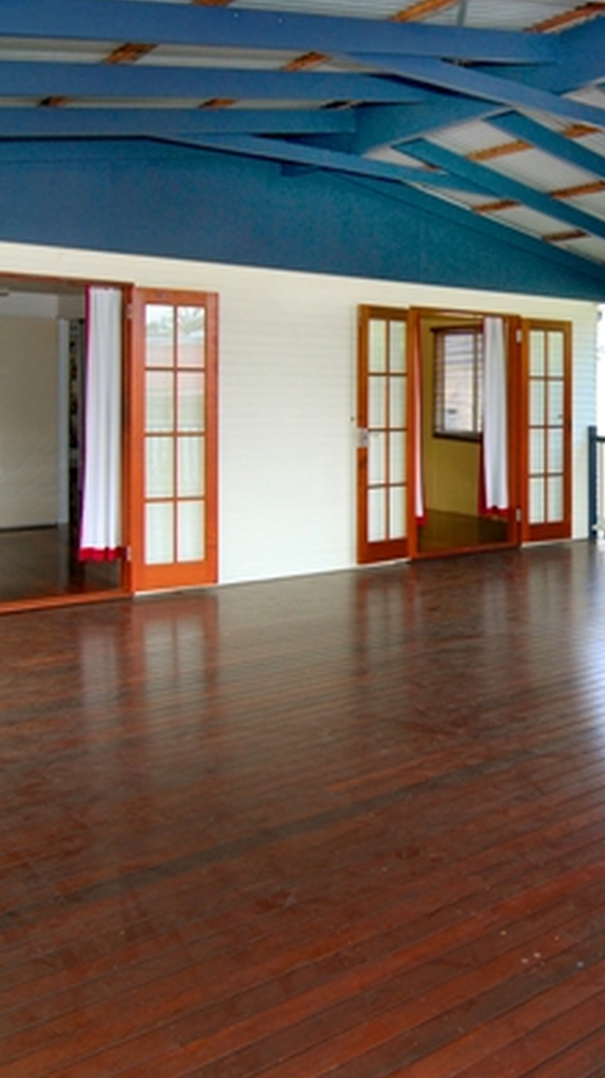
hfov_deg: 34.0
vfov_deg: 62.6
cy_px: 498
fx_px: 885
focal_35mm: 31
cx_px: 622
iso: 250
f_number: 8
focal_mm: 12
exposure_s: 1/40
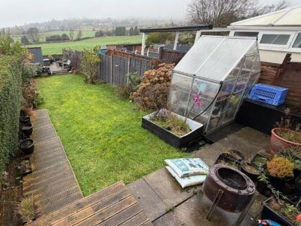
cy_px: 113
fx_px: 165
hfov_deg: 82.9
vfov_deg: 68.6
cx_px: 110
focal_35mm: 19
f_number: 2.2
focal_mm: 2.22
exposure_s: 1/121
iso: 64
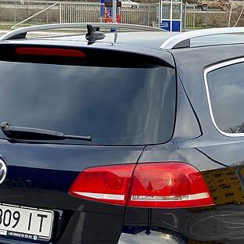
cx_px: 175
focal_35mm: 118
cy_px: 186
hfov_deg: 14.7
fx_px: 941
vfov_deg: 14.7
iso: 32
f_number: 2
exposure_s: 1/122
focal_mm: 6
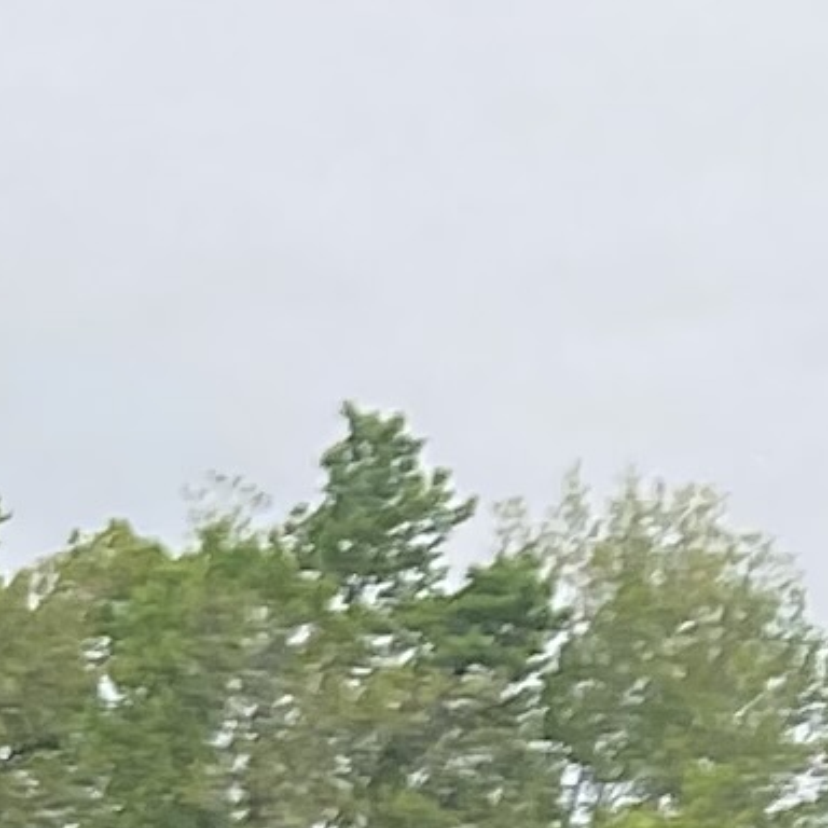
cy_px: 3140
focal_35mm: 241
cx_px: -2924
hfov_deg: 5.8
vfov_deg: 6.2
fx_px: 6522
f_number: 1.8
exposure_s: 1/497
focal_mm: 4.25
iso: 32
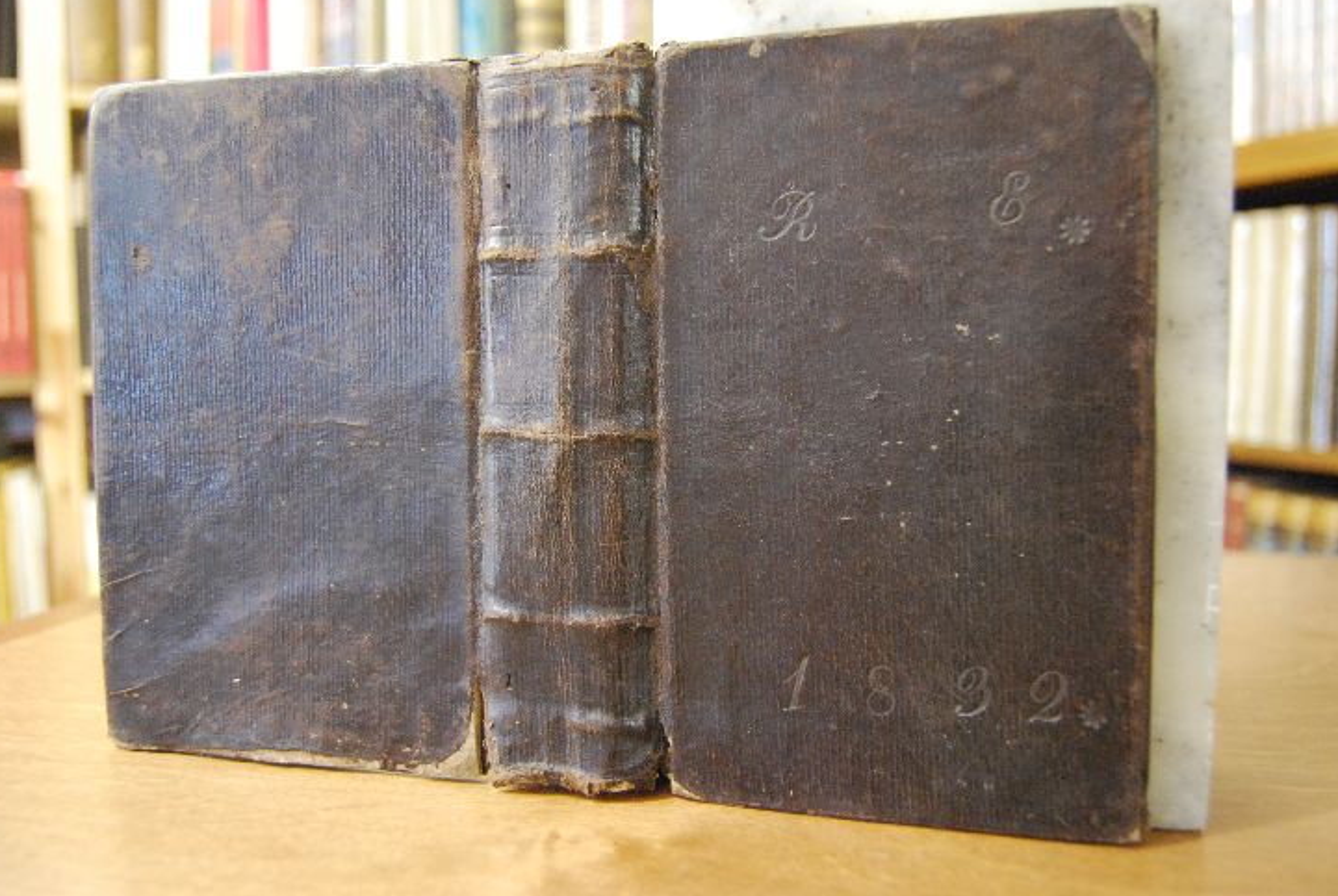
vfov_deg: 44.4
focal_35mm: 30
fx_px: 1099
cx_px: 669
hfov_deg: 62.7
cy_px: 442
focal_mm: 19
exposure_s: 1/20
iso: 1600
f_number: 3.5
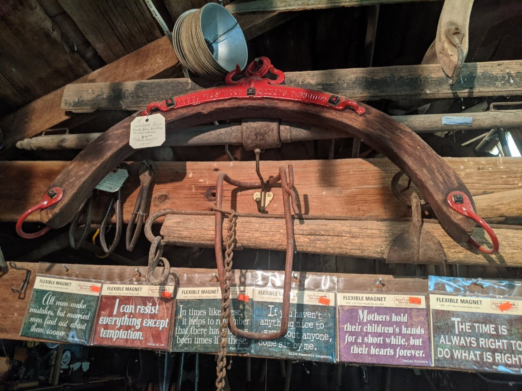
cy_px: 196
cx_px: 261
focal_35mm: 27
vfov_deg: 51.4
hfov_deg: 65.3
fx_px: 407
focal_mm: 4.44
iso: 394
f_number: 1.8
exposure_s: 1/24
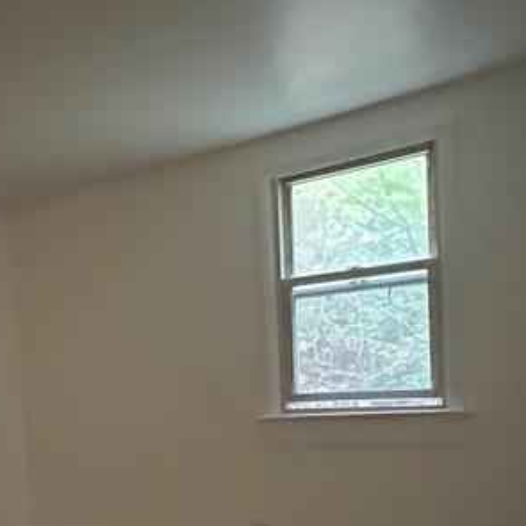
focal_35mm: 43
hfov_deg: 37.0
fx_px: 739
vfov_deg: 37.7
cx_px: 64
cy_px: 424
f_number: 2.2
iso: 1250
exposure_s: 1/30
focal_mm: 2.22
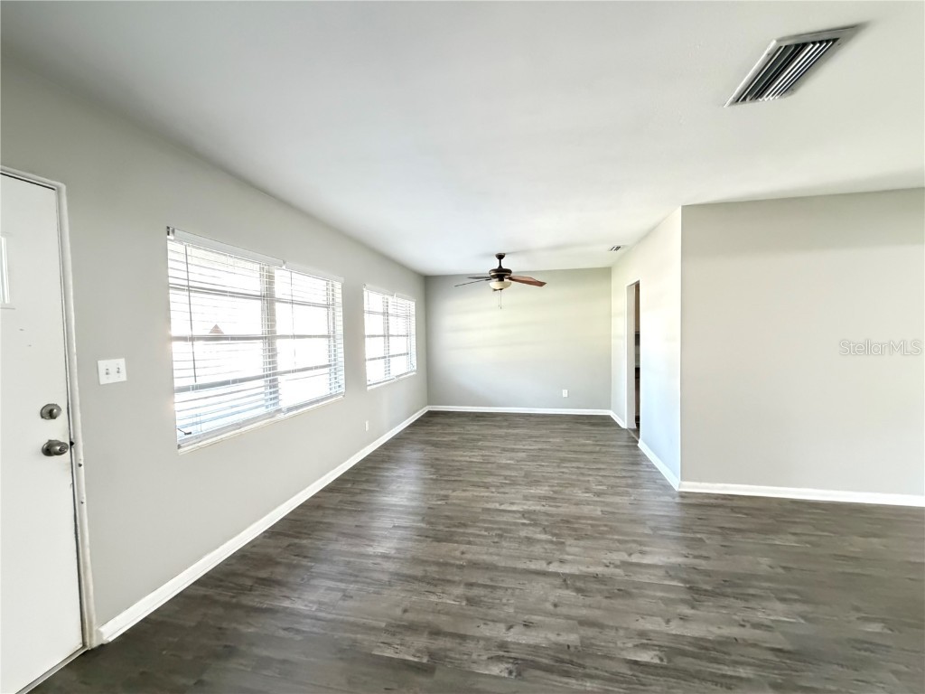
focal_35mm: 14
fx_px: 374
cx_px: 462
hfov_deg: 102.1
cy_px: 347
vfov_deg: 85.7
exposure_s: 1/39
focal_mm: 2.22
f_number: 2.2
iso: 1600
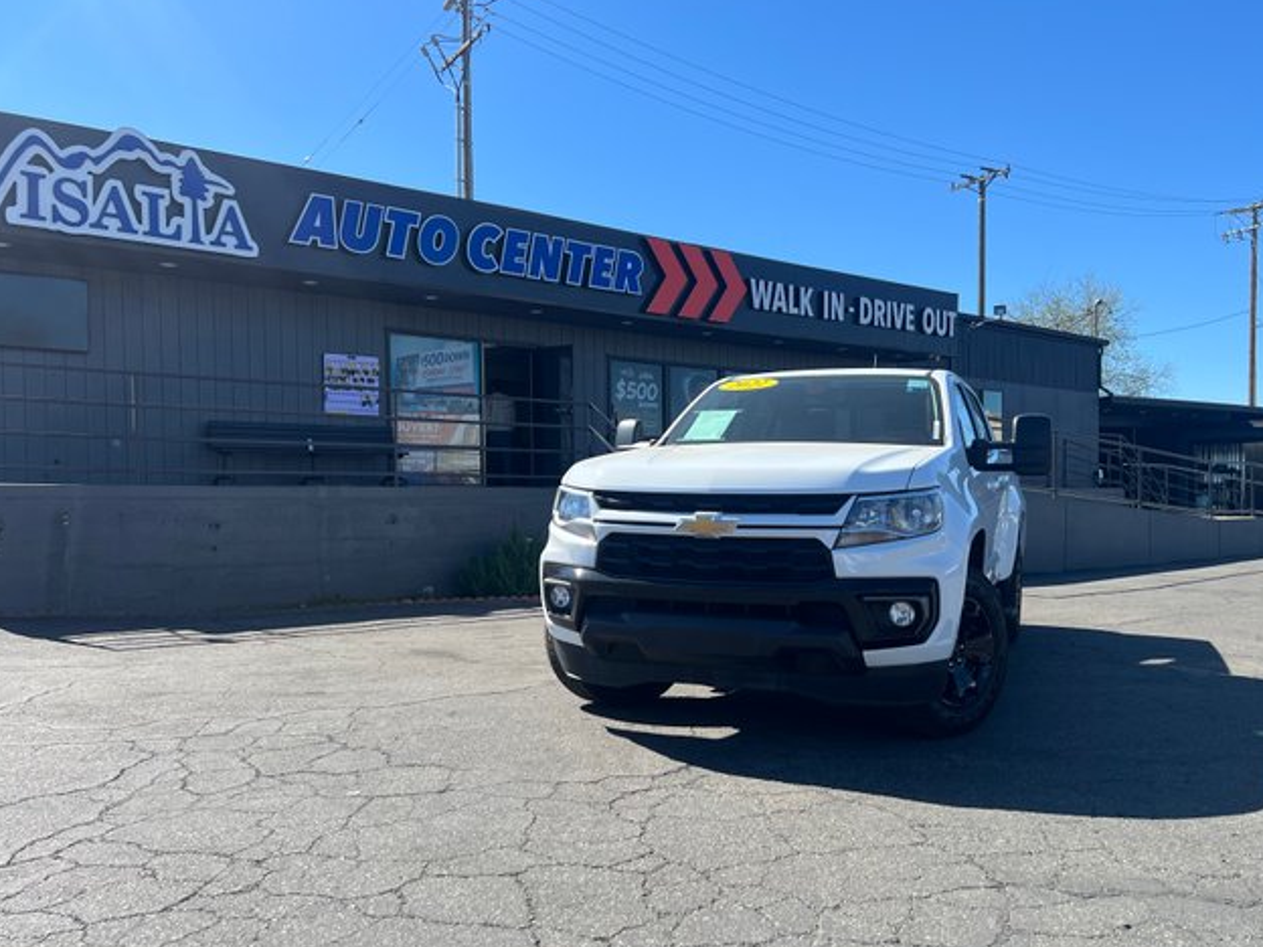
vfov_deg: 46.7
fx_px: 1095
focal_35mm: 30
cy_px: 520
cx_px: 719
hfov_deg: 59.7
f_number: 1.5
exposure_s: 1/2632
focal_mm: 5.7
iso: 50
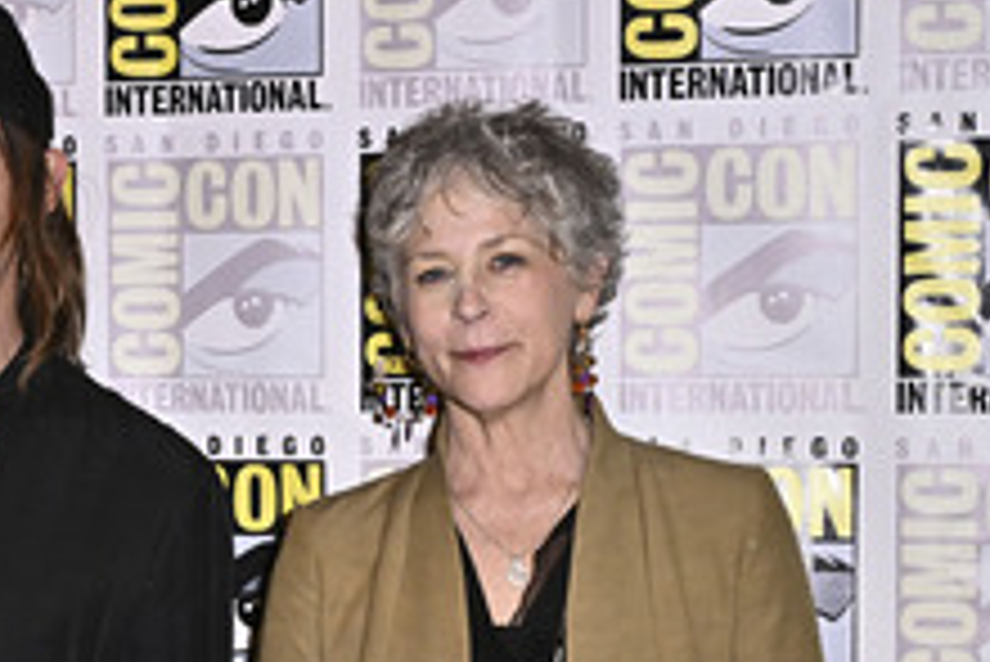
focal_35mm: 90
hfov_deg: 22.2
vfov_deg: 15.0
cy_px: 608
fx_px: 2477
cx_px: 160
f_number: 4.5
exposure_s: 1/320
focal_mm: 44
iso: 1600
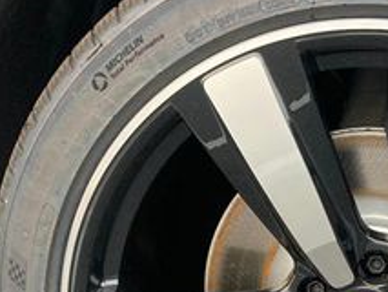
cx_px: 317
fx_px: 942
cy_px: 276
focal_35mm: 84
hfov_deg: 22.9
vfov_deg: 17.3
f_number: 1.8
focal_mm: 3.99
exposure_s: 1/50
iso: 64
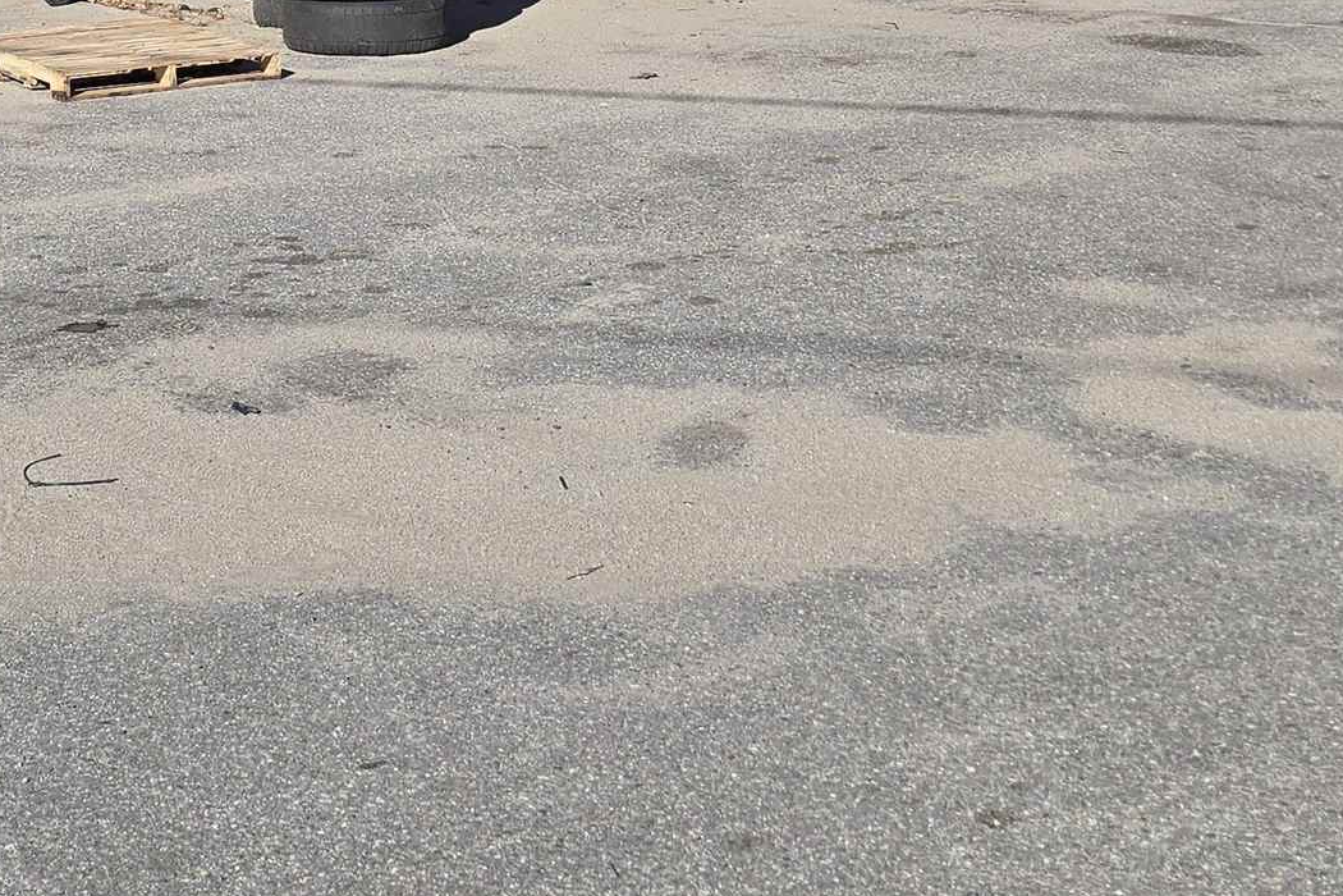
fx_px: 2611
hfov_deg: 27.9
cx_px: 169
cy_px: -544
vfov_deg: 17.1
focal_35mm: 70
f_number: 1.7
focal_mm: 6.3
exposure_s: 1/861
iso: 12
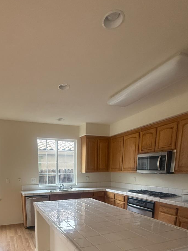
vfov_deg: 66.7
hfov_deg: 57.7
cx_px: 64
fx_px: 167
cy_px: 203
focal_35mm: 23
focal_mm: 2.22
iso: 250
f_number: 2.2
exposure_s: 1/99
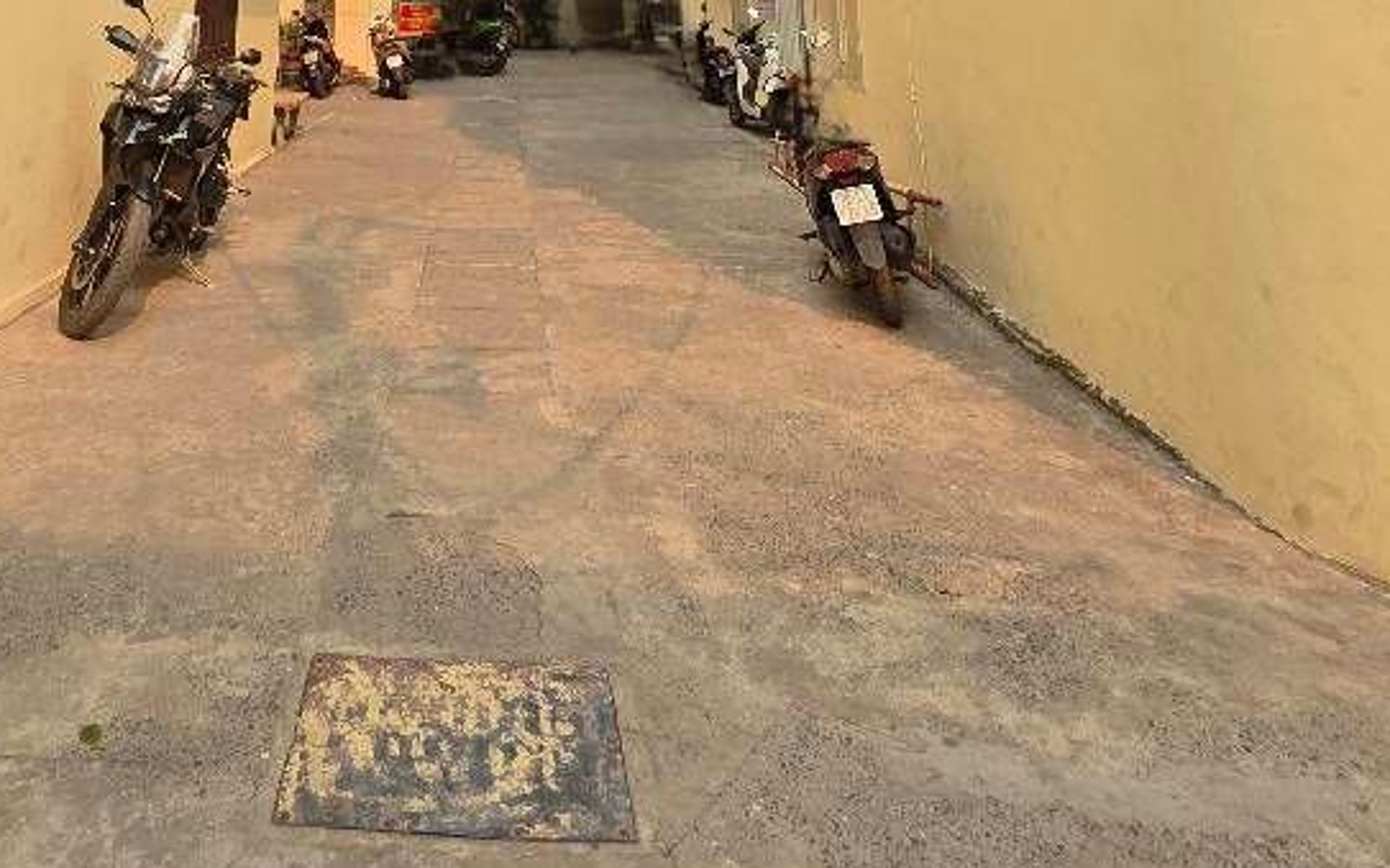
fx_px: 985
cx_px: 456
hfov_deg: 68.3
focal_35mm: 26
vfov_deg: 32.1
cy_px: -328
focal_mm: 2.2
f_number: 1.9
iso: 40
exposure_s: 1/435
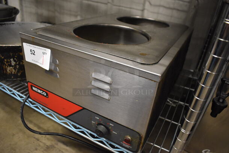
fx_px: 172
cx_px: 114
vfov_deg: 48.0
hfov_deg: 67.3
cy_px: 76
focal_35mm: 27
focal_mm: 18
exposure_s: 1/125
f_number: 3.5
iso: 2800
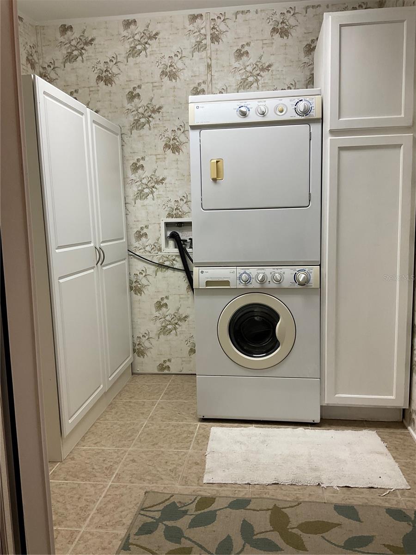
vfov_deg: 61.7
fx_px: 465
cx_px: 208
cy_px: 278
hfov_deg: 48.2
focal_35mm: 29
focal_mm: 3
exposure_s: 1/60
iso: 40
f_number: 1.8
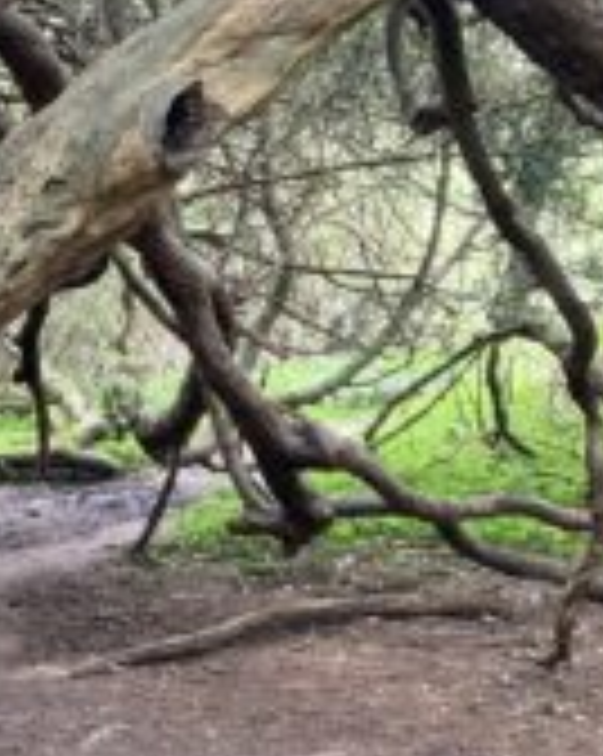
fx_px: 2257
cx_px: -526
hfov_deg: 13.5
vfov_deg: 18.6
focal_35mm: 101
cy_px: 25
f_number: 1.8
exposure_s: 1/60
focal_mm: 3.99
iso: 100
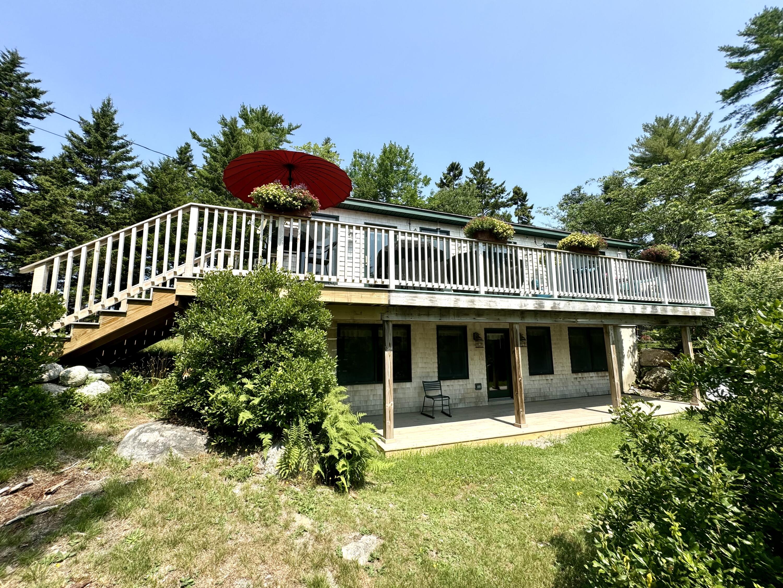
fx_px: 317
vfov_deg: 85.7
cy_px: 294
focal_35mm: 14
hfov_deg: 102.1
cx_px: 392
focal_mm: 2.22
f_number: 2.2
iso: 50
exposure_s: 1/1236
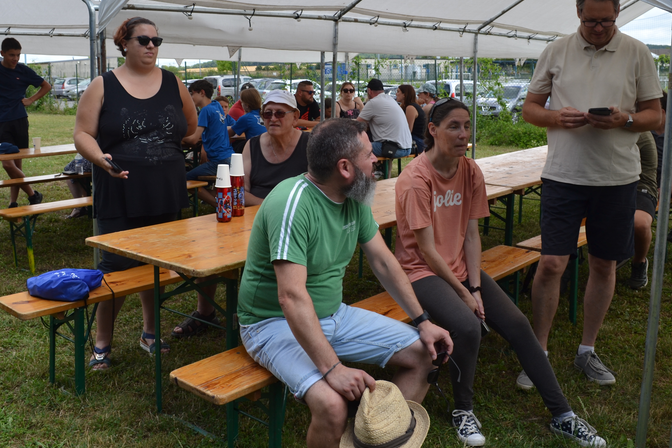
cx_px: 346
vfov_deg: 32.4
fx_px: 765
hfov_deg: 47.4
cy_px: 162
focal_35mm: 41
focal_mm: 20
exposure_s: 1/160
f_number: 6.3
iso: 100
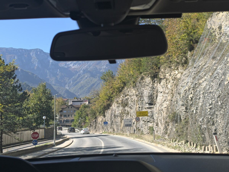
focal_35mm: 46
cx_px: 114
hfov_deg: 41.2
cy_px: 86
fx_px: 304
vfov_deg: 31.5
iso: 50
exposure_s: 1/288
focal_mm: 6.14
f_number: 1.65
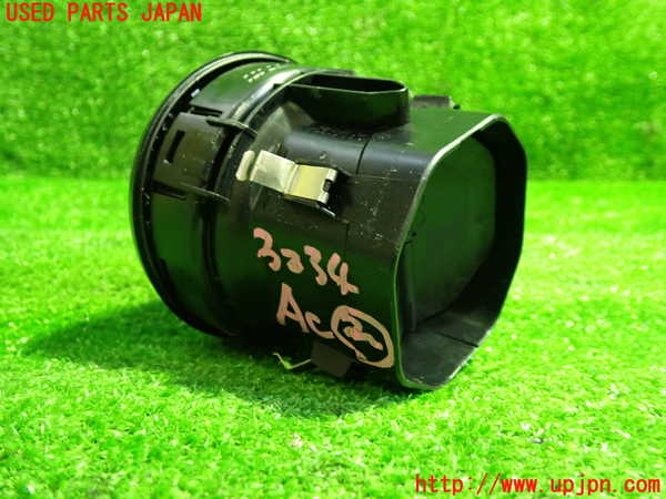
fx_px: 577
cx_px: 333
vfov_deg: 46.8
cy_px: 250
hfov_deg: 60.0
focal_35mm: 30
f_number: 2.3
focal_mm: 5.4
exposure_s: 1/25
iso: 800
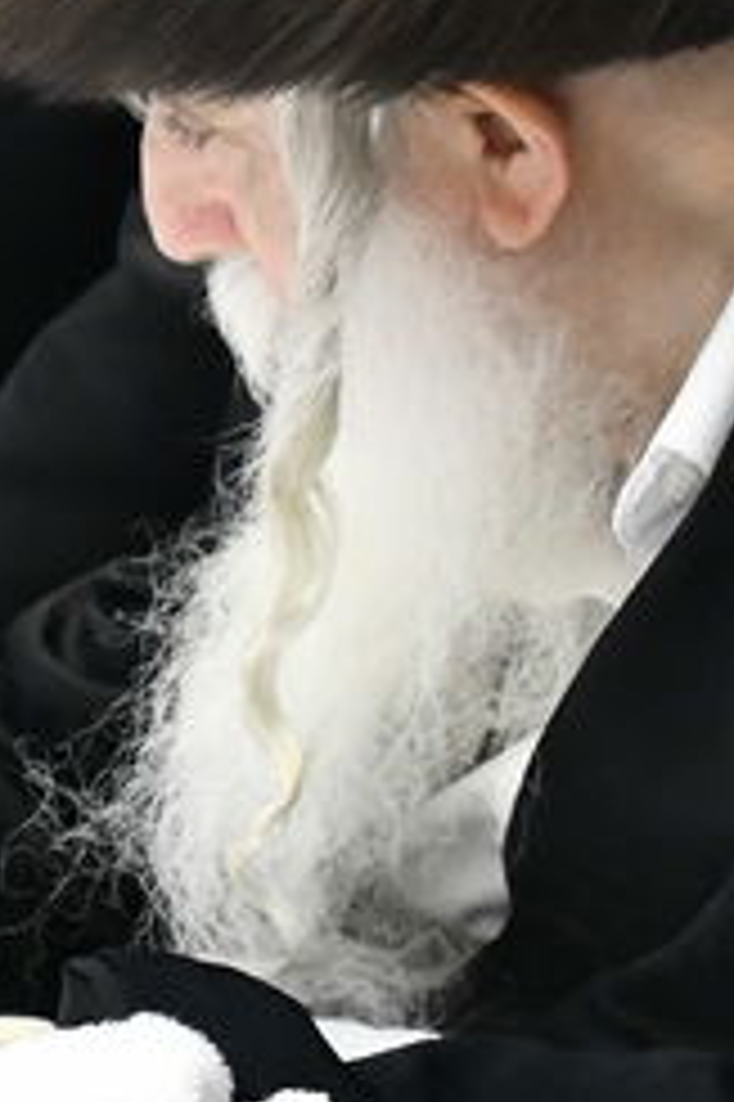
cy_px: 272
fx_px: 4900
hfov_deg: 7.8
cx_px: -1157
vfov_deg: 12.8
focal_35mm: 160
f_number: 5.6
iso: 2000
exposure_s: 1/160
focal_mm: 28
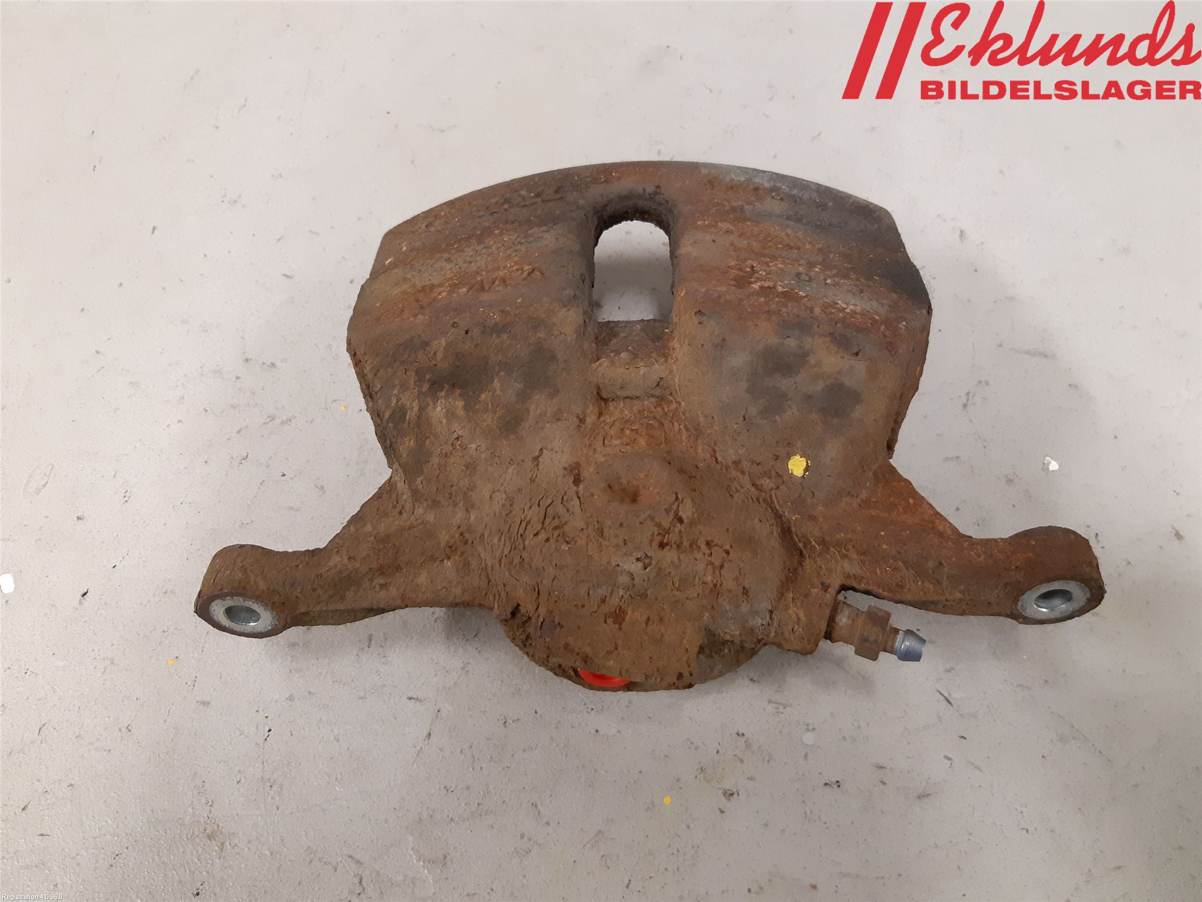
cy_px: 451
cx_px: 601
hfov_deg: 67.3
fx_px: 903
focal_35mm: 26
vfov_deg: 53.1
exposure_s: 1/60
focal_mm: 3.93
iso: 320
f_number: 1.7
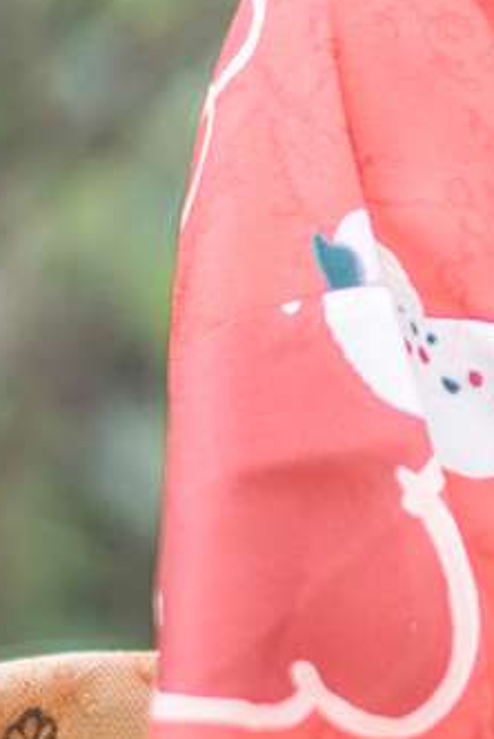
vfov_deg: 6.5
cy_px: 134
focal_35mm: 314
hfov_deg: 4.3
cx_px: 986
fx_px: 6449
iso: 100
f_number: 1.4
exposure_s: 1/60
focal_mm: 58
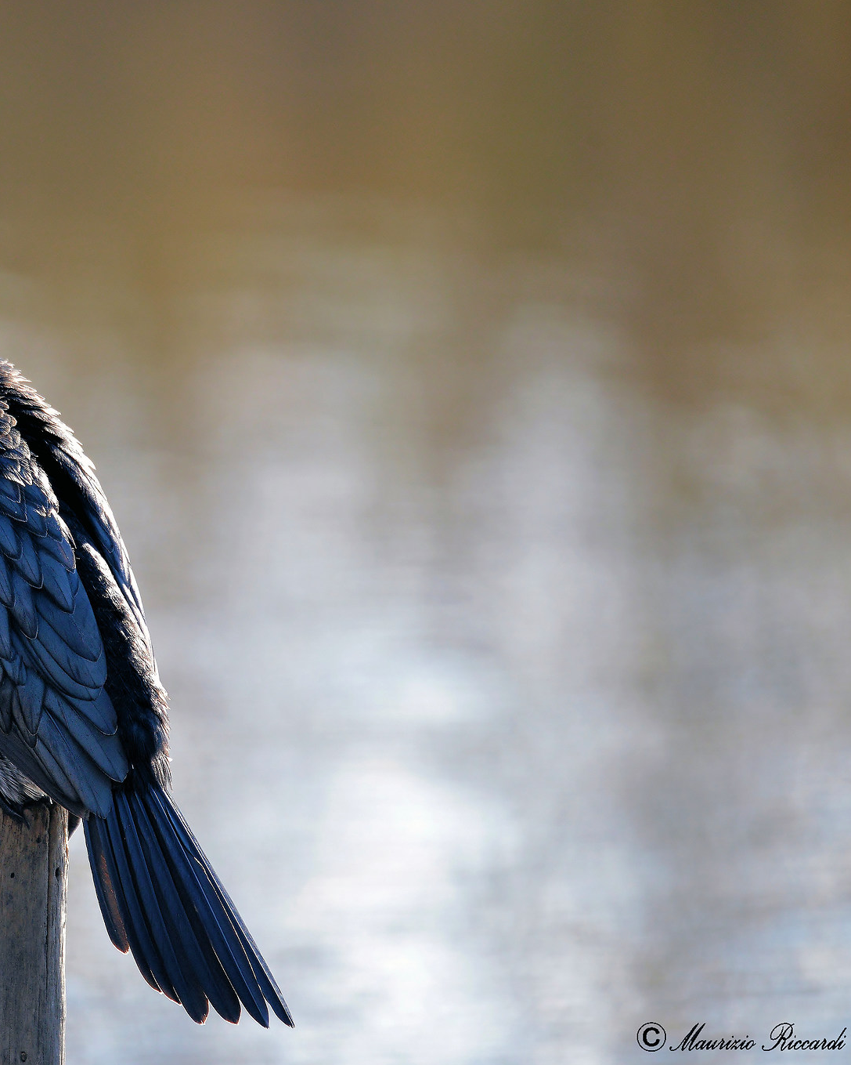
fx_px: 31329
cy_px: 494
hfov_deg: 1.6
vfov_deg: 1.9
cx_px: 26
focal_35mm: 995
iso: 900
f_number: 6.3
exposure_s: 1/640
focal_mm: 600
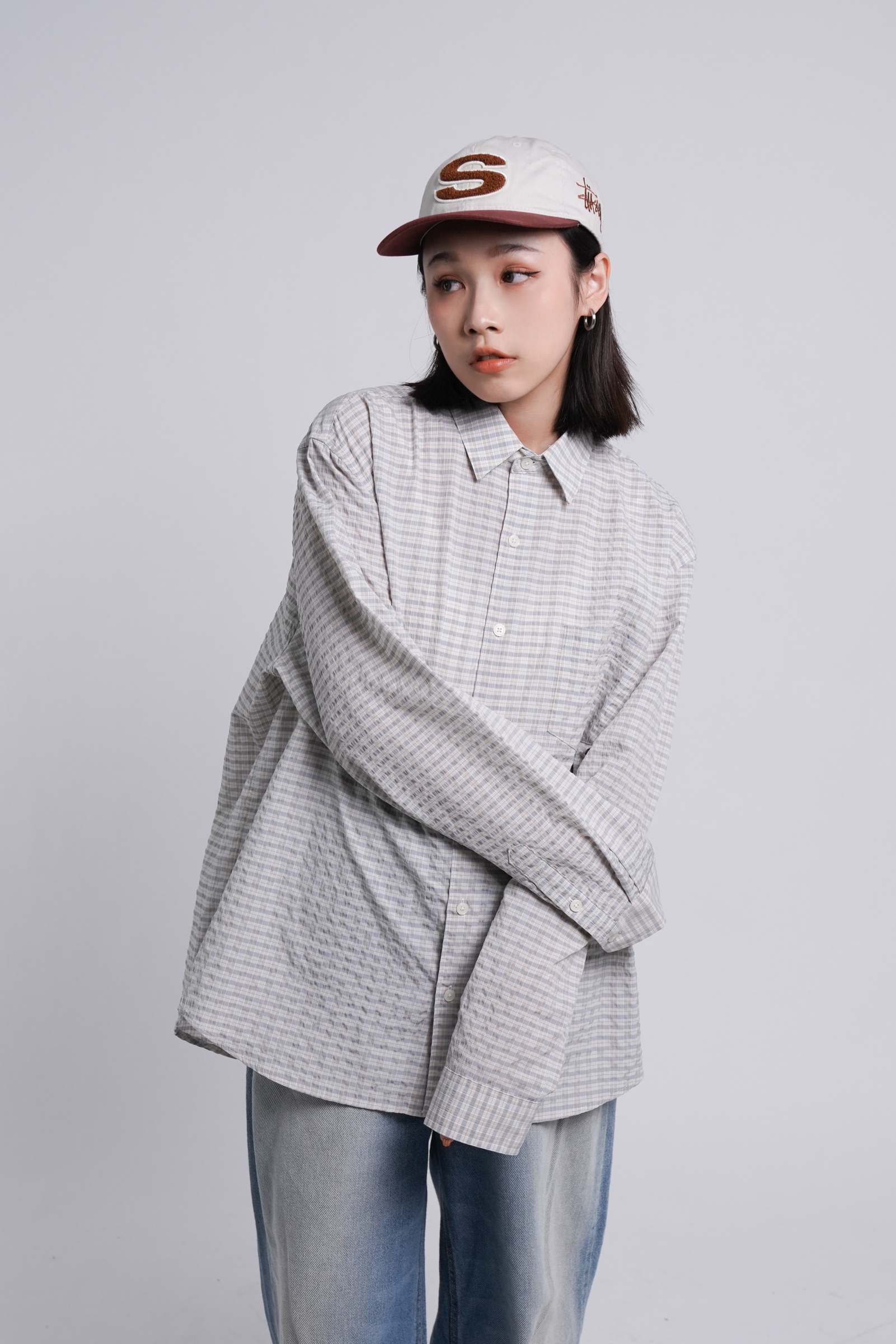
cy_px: 672
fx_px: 2164
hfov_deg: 23.4
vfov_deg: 34.5
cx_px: 448
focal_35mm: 58
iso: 500
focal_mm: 39
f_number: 5.6
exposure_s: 1/250
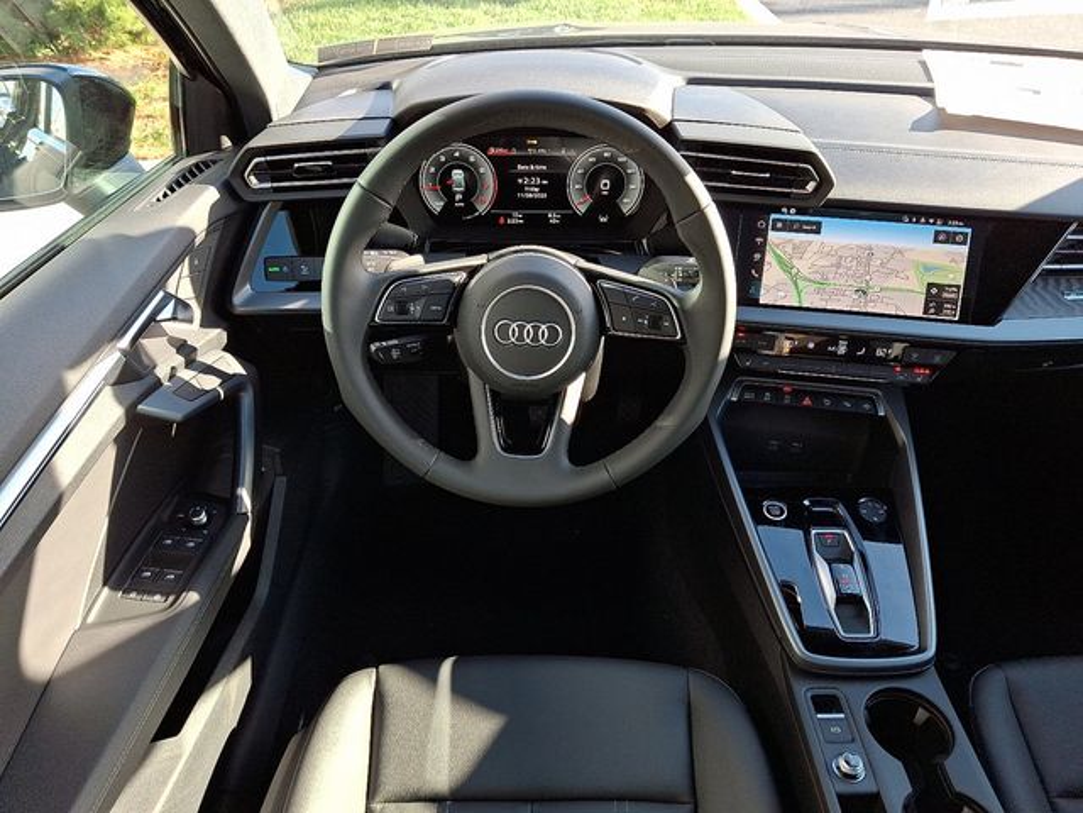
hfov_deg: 69.4
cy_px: 406
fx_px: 782
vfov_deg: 54.9
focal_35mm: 25
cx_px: 542
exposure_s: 1/120
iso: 30
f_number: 1.8
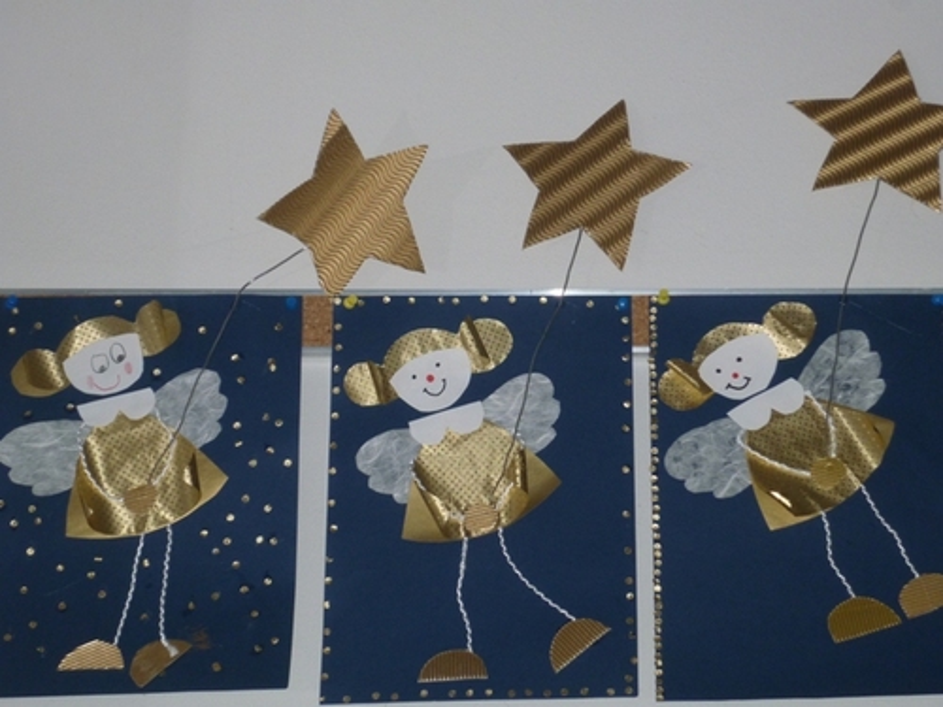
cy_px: 354
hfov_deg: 18.4
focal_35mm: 107
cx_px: 472
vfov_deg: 13.8
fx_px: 2915
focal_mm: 17.7
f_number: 5.1
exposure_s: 1/125
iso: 200
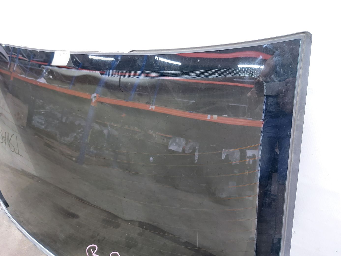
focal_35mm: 24
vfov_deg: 56.8
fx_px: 236
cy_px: 128
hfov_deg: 71.6
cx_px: 170
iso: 500
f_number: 1.8
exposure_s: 1/20
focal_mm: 5.23
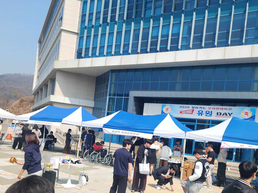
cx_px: 111
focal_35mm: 36
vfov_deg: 39.4
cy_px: 121
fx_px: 268
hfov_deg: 51.2
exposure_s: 1/1199
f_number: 1.8
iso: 20
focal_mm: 5.4
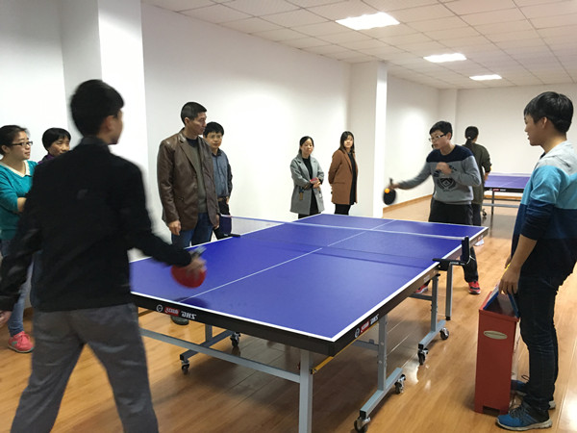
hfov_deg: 61.7
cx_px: 288
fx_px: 483
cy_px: 216
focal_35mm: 29
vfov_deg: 48.2
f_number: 2.2
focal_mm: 4.15
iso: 200
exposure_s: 1/20
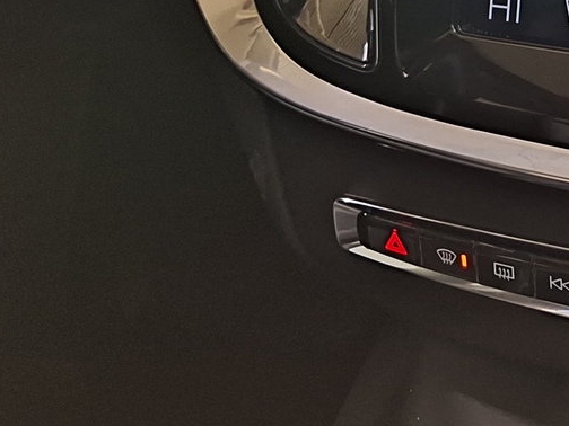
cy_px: -231
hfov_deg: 23.5
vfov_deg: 17.8
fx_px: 1200
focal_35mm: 73
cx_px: 744
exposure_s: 1/20
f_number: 1.8
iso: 1000
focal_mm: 5.54
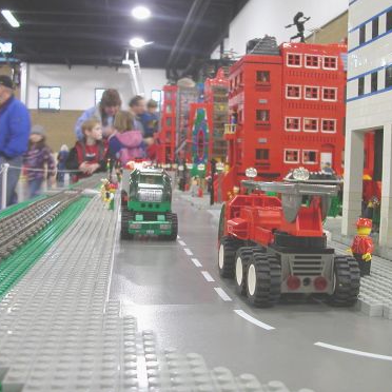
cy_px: 197
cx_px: 231
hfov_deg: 38.2
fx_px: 564
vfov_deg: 38.3
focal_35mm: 44
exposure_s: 1/11.5
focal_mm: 5.6
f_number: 2.7
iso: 100
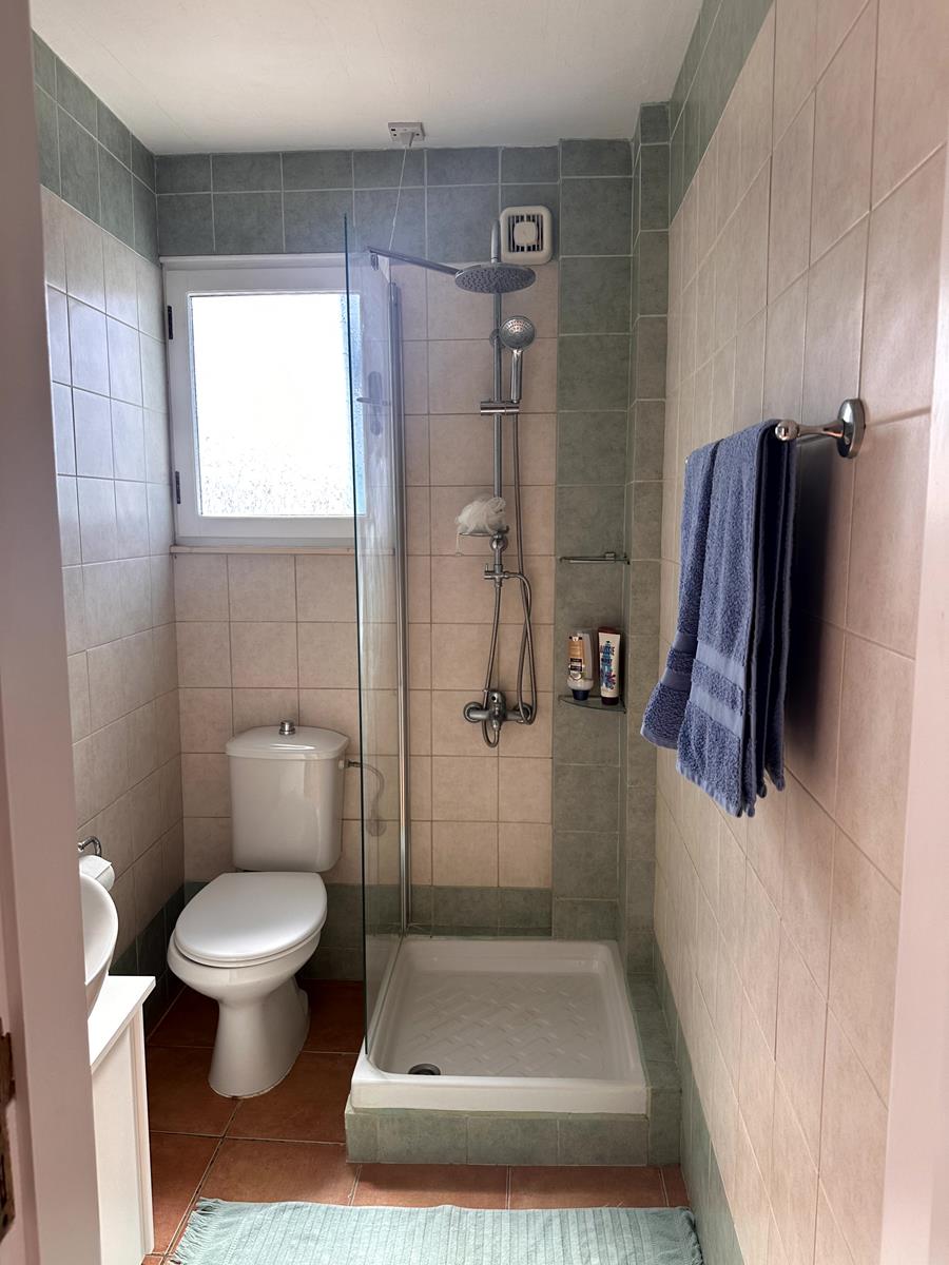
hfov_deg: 56.8
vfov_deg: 71.6
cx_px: 474
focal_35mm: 24
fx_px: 877
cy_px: 632
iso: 80
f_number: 1.78
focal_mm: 6.86
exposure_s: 1/343
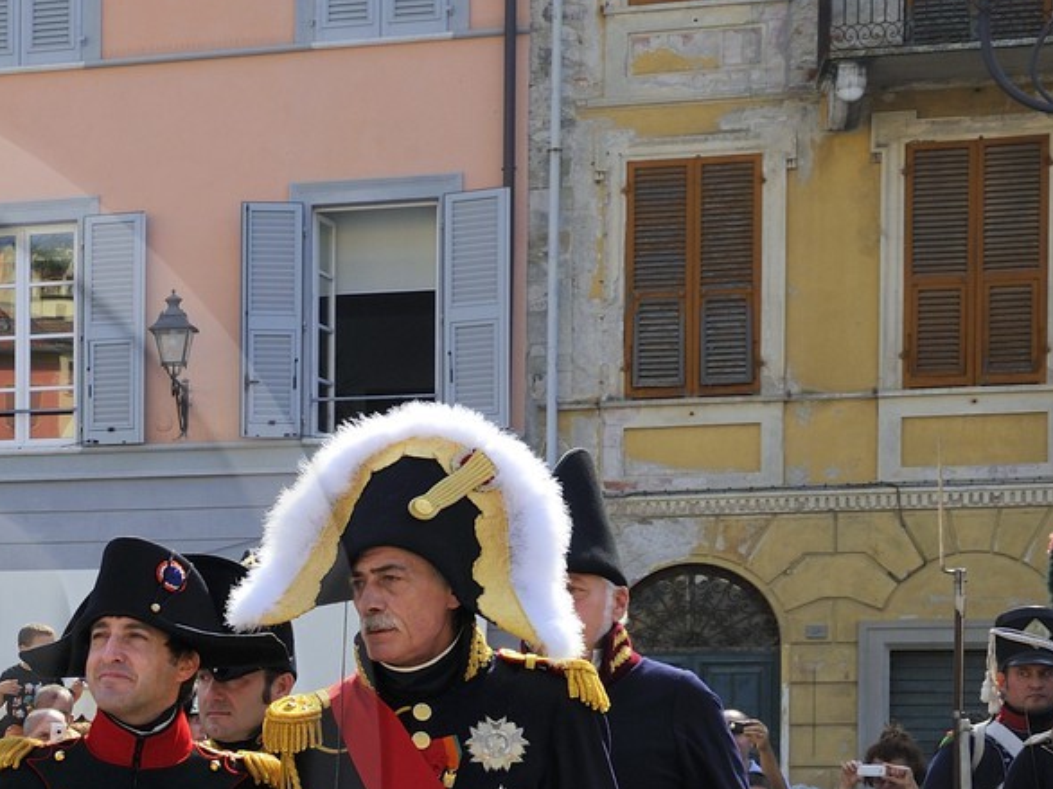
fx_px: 2554
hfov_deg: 20.9
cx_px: -361
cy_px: 791
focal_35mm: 84
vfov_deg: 17.2
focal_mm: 32
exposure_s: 1/320
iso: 400
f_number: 10
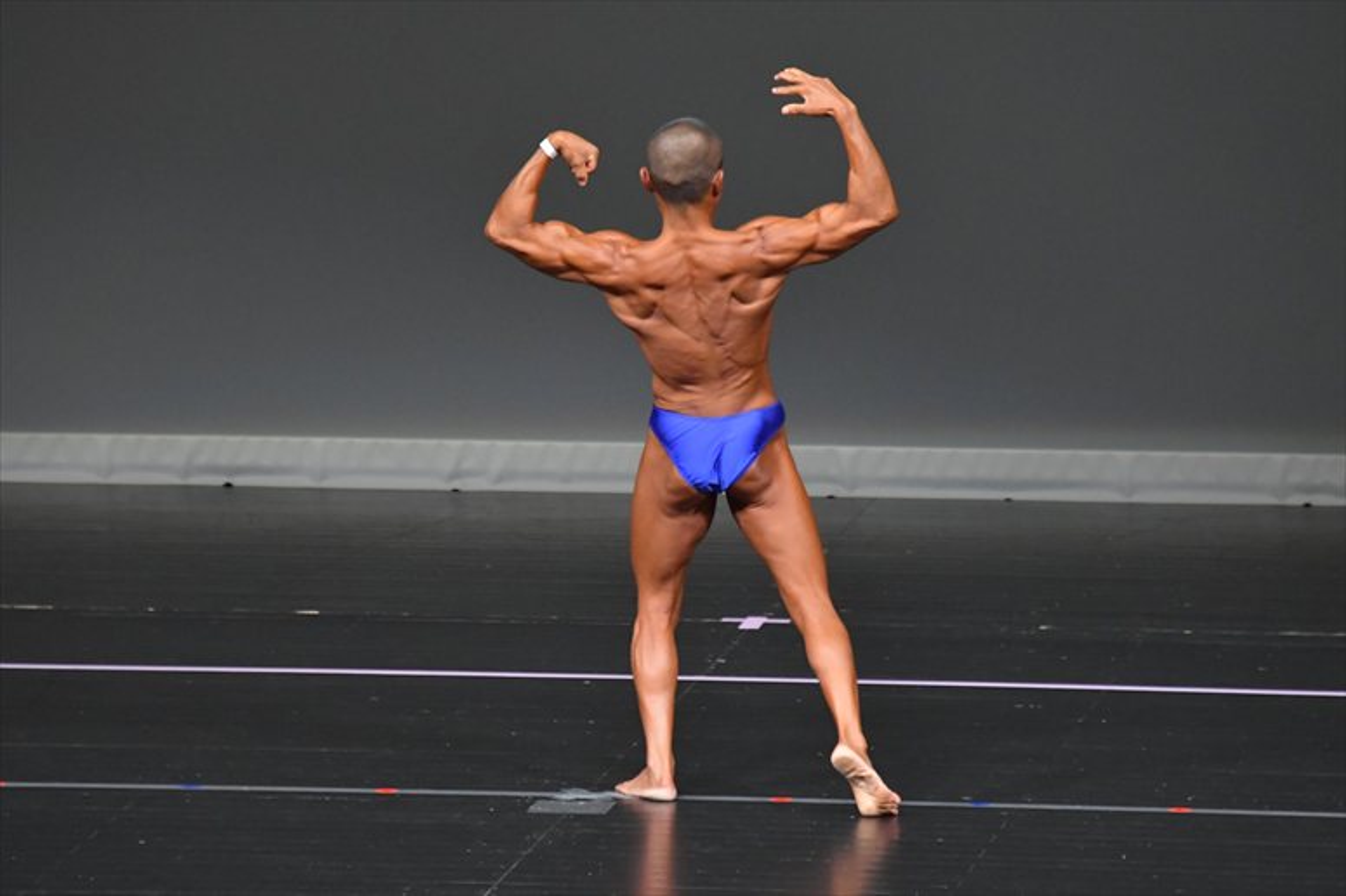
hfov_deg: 6.0
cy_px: 448
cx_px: 673
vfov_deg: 4.0
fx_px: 12893
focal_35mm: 345
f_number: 5.6
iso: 4000
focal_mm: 230
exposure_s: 1/400
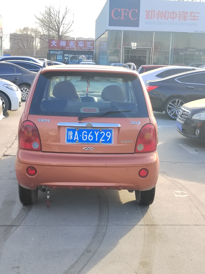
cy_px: 137
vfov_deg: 41.2
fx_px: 363
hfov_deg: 31.5
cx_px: 102
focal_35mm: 46
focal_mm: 5.52
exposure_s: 1/164
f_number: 1.9
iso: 100
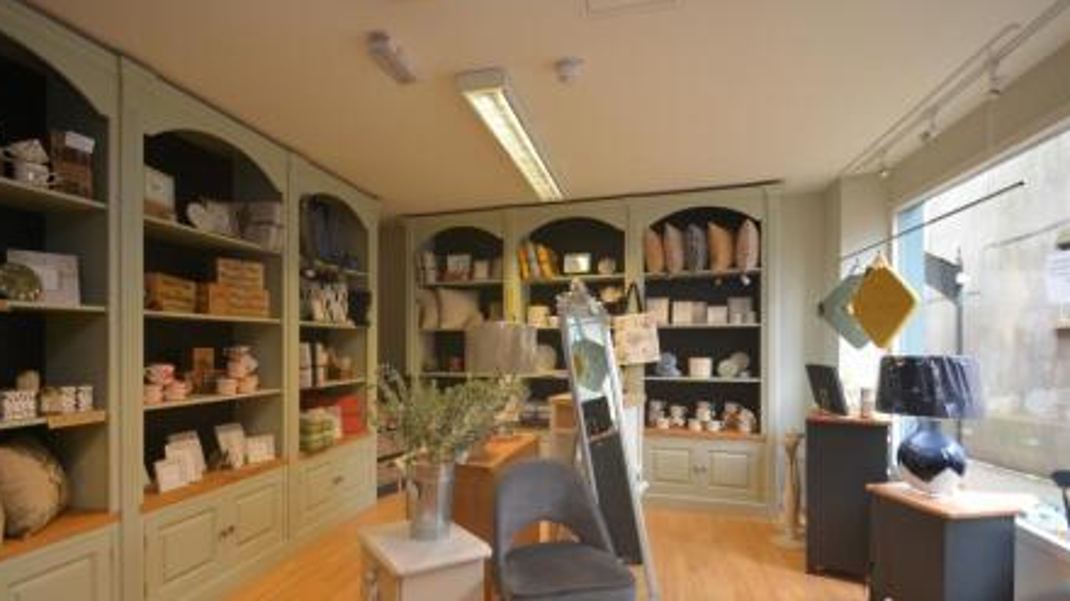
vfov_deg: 63.7
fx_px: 482
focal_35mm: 17
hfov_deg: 95.9
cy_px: 325
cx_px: 547
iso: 360
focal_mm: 10
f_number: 4
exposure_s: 1/60
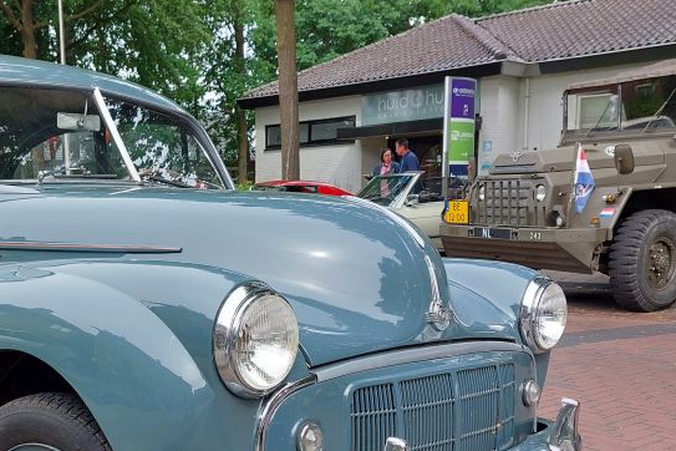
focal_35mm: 49
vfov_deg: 27.2
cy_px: 328
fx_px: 920
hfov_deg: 39.4
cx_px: 178
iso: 25
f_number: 1.8
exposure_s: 1/191
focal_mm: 5.23
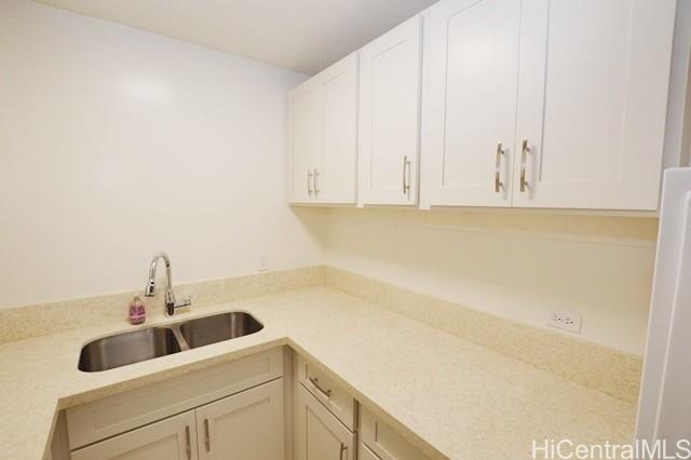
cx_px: 346
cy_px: 230
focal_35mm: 15
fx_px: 288
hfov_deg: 100.4
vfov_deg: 77.3
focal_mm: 10
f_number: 4.5
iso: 400
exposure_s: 1/80
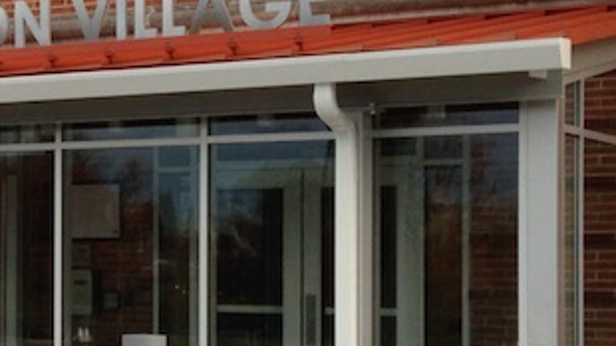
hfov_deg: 17.3
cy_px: 241
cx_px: -195
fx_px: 1894
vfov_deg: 10.4
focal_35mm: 116
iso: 64
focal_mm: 4.12
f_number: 2.4
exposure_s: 1/120
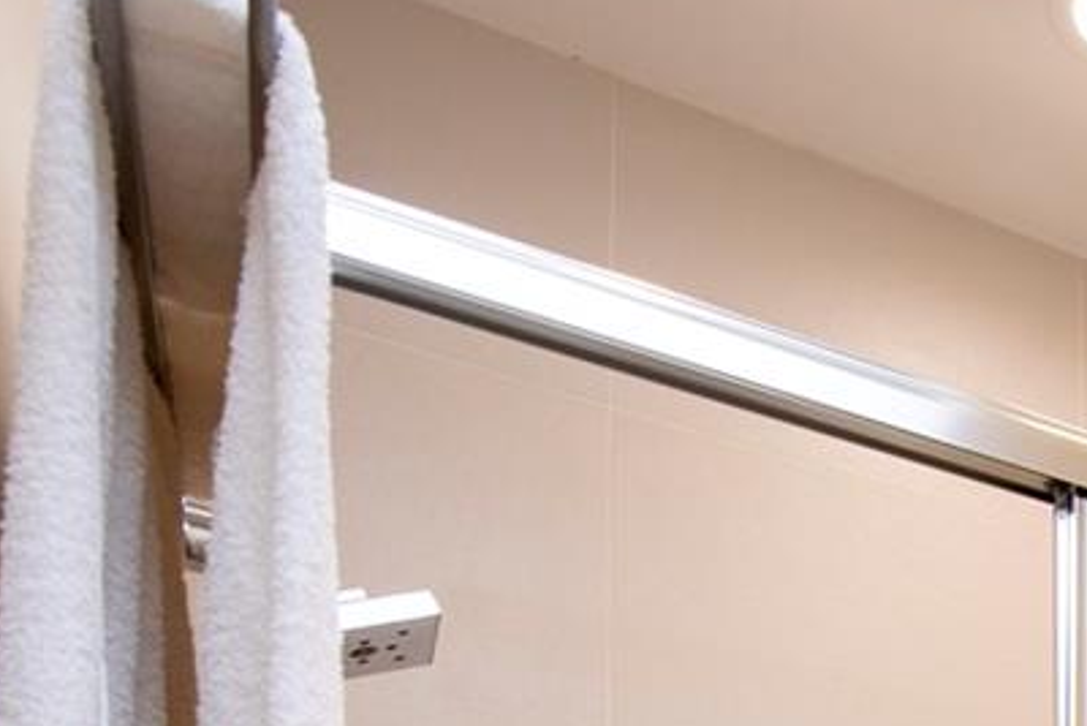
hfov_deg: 27.3
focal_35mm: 56
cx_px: 1544
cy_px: 1426
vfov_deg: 17.6
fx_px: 1691
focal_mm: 14
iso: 500
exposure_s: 1/20
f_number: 10
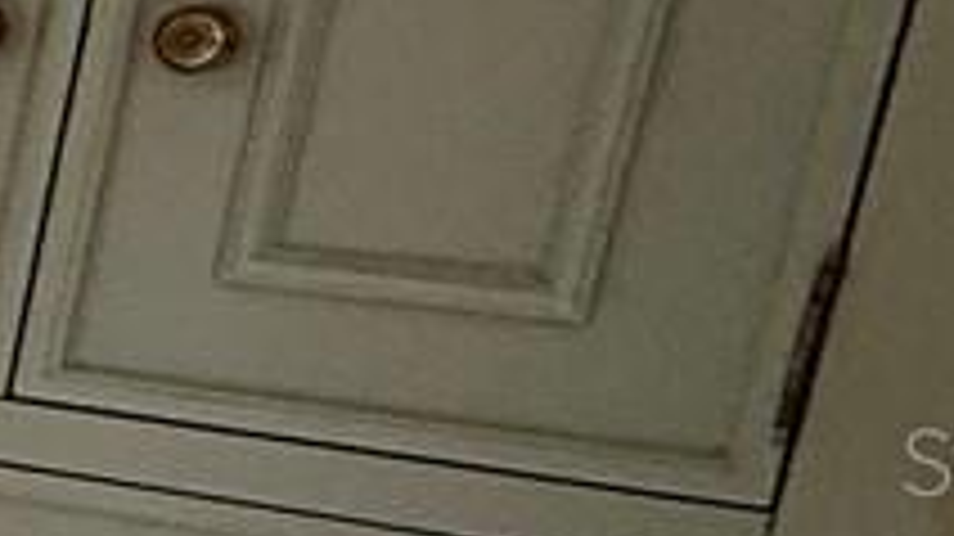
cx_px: -2272
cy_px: 459
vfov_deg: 10.5
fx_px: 2908
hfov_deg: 10.0
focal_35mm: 115
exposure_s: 1/120
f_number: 2.2
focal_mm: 2.22
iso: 100
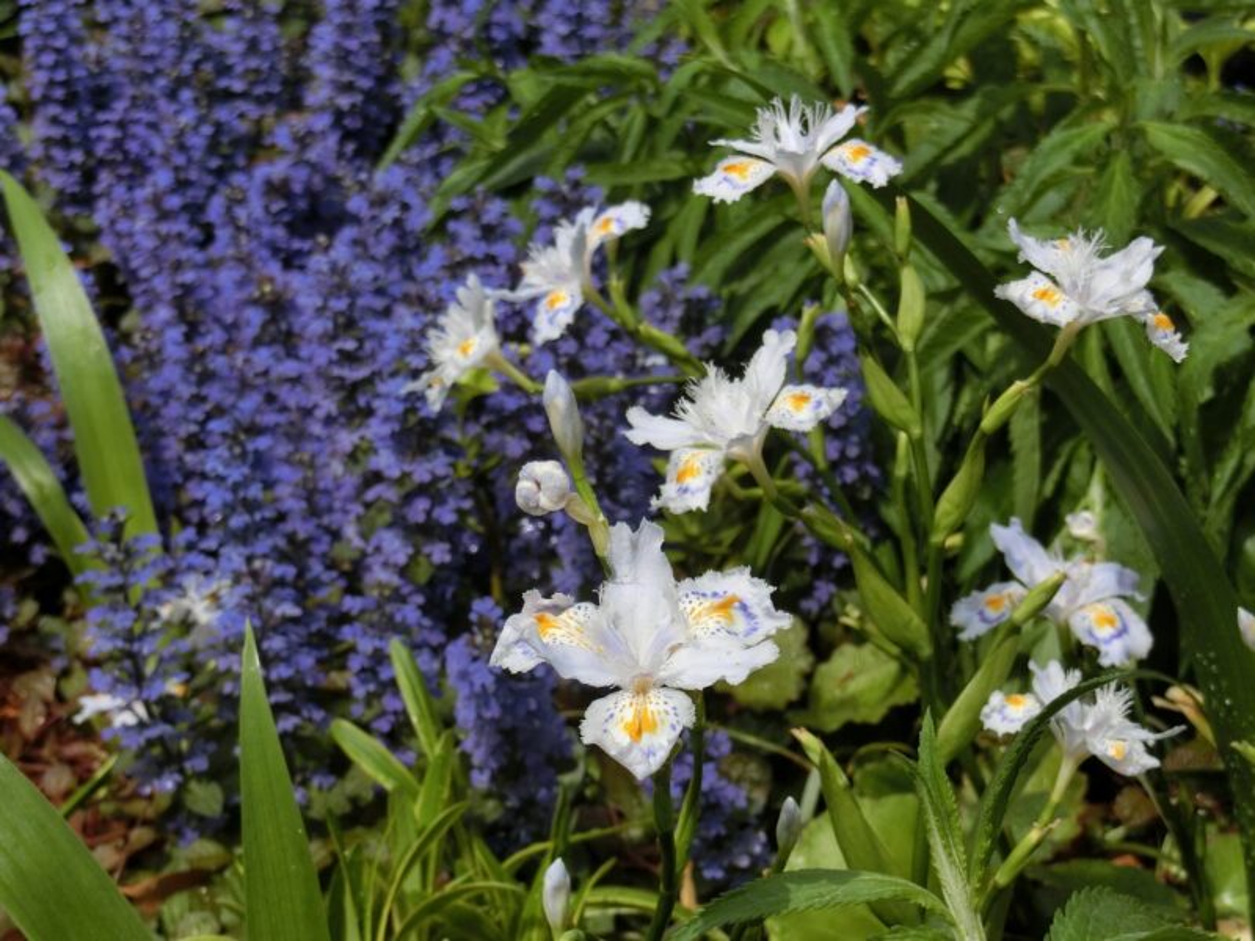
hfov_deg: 21.1
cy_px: 470
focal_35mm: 93
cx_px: 628
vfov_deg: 15.9
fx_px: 3372
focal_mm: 16.5
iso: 80
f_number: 5.6
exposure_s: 1/500
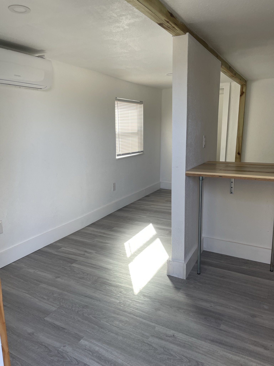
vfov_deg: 67.3
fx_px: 274
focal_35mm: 26
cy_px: 183
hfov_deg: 53.1
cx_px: 137
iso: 50
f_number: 1.6
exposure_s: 1/121
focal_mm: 5.1
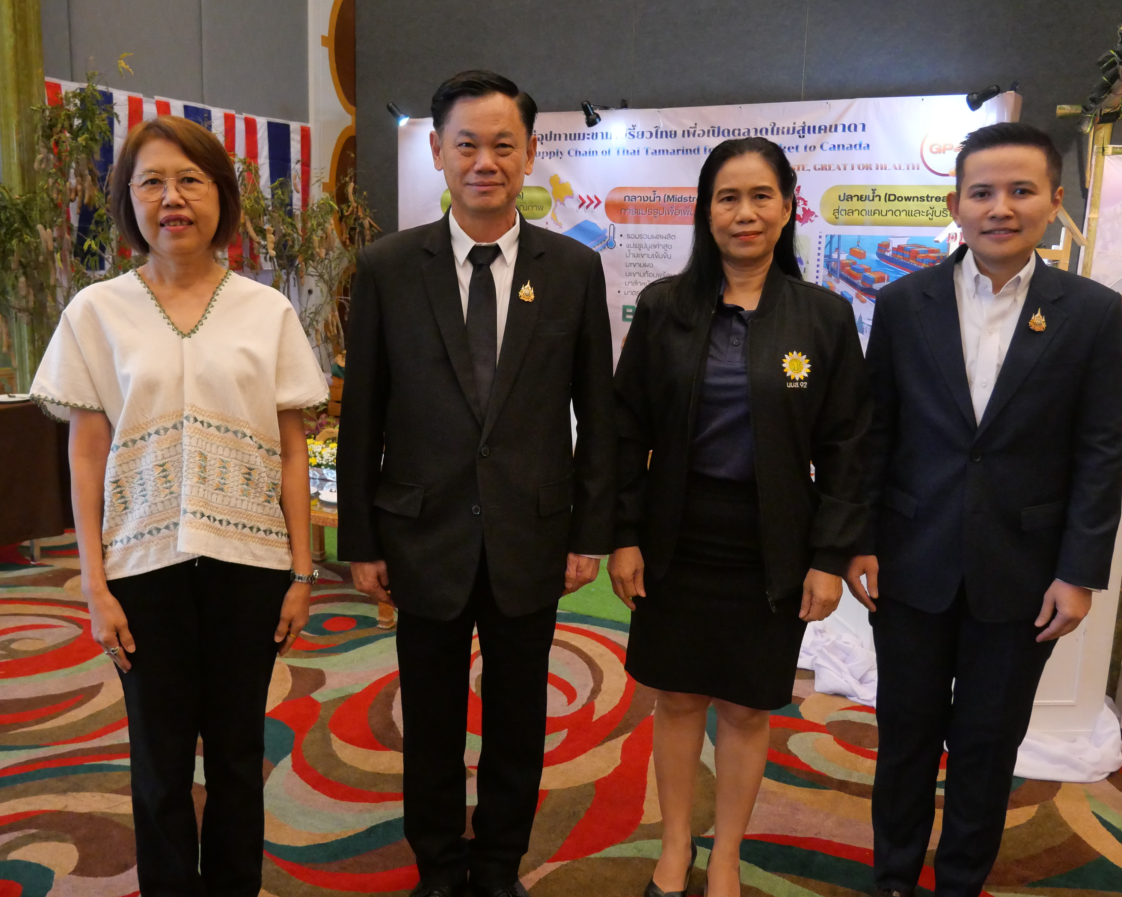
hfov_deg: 62.2
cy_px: 464
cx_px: 534
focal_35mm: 28
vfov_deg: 51.5
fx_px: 930
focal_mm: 12
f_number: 4
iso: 3200
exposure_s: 1/100
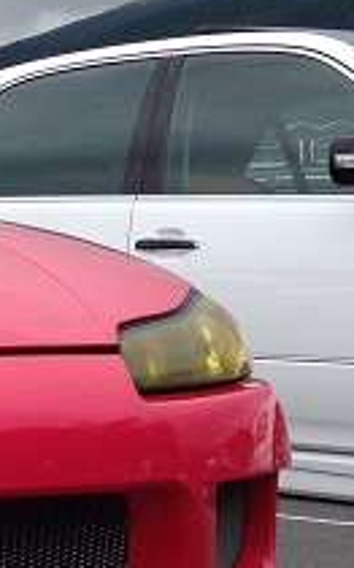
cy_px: 270
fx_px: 2102
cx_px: -395
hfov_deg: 9.0
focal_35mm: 136
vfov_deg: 15.4
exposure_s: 1/1178
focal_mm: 4.12
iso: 50
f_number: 2.4
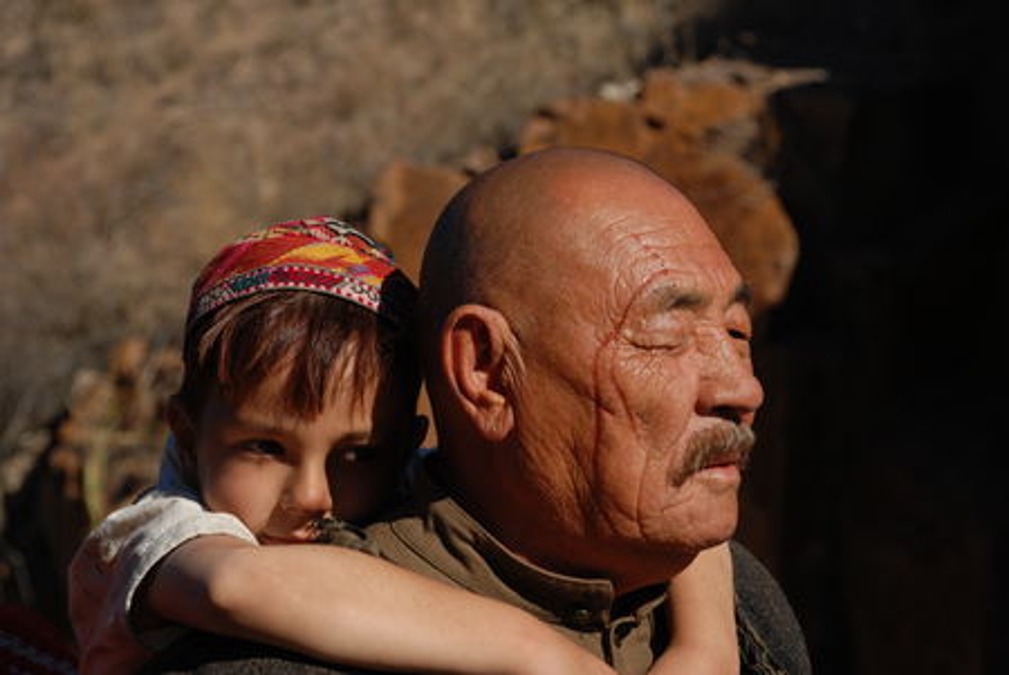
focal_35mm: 120
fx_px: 3367
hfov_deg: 17.0
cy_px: 338
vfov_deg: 11.4
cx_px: 504
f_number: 6.3
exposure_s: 1/640
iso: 100
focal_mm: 80
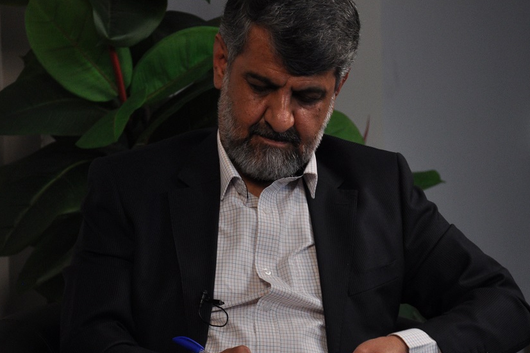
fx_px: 3089
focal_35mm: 210
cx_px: 285
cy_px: 220
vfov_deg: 6.5
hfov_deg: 9.8
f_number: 5.3
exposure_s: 1/60
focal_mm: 90
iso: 640
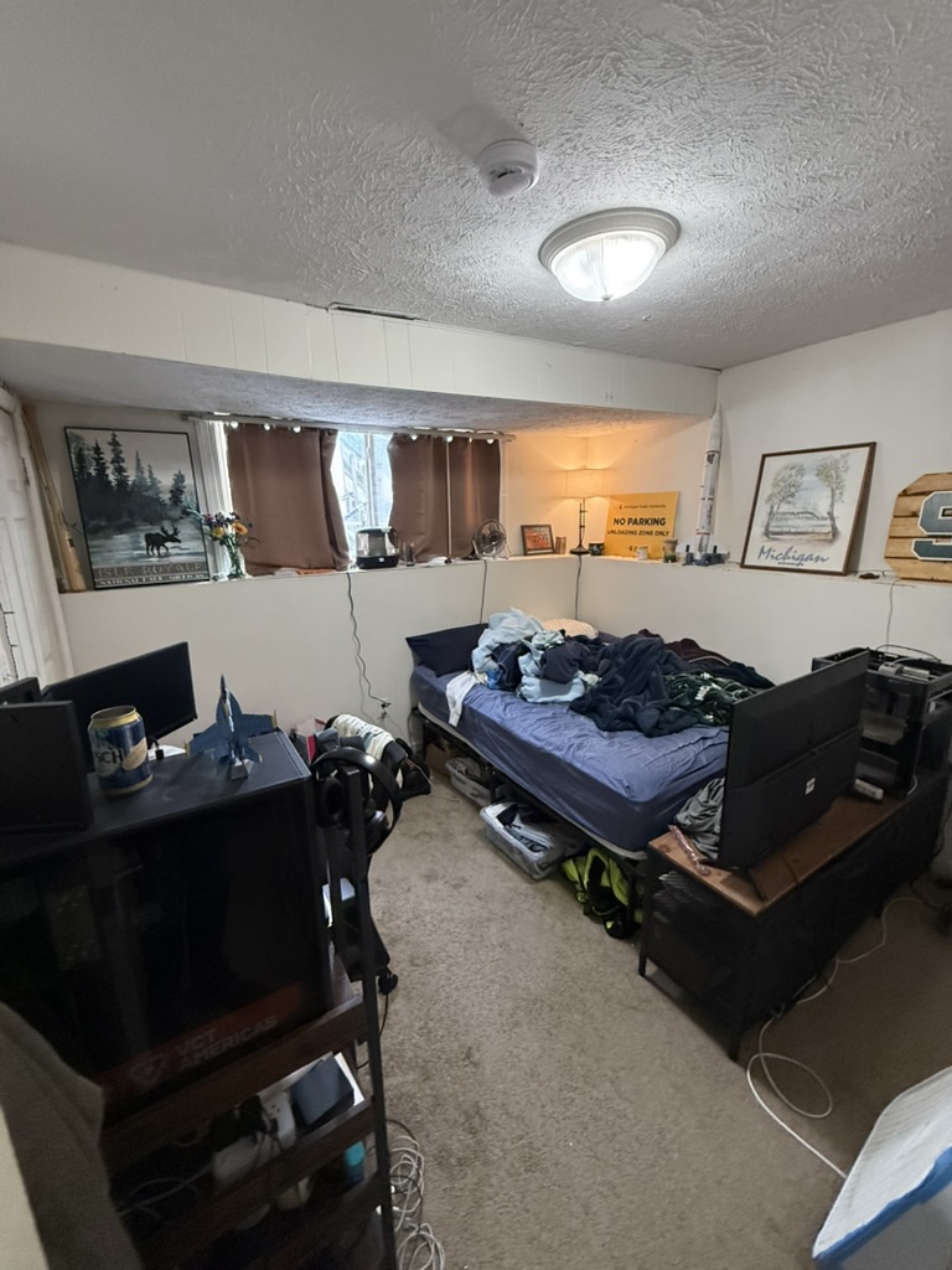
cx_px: 476
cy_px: 635
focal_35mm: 14
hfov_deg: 85.7
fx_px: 513
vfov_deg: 102.1
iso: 640
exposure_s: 1/120
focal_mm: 2.22
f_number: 2.2
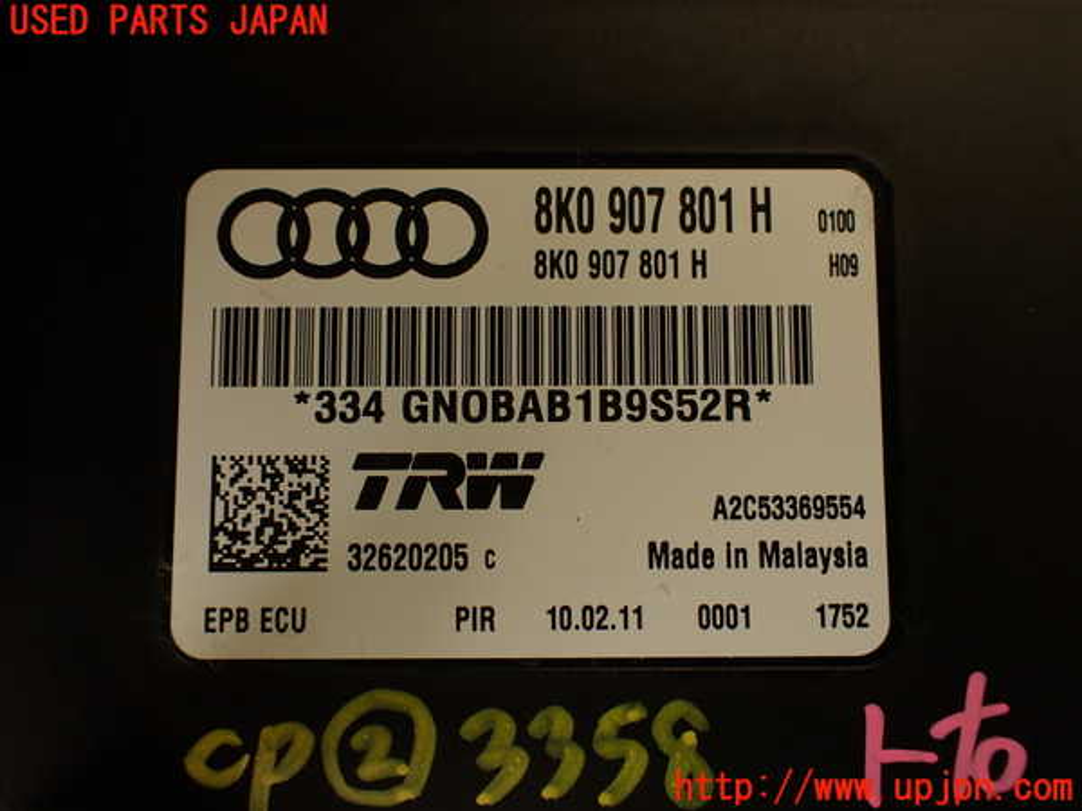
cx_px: 541
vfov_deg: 44.2
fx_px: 1000
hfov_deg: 56.8
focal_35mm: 32
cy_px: 406
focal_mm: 5.79
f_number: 2.4
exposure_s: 1/60
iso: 160
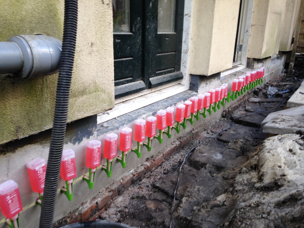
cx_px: 152
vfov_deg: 42.9
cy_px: 114
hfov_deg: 55.4
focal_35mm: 33
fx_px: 290
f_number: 2.4
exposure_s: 1/60
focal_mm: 4.12
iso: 50
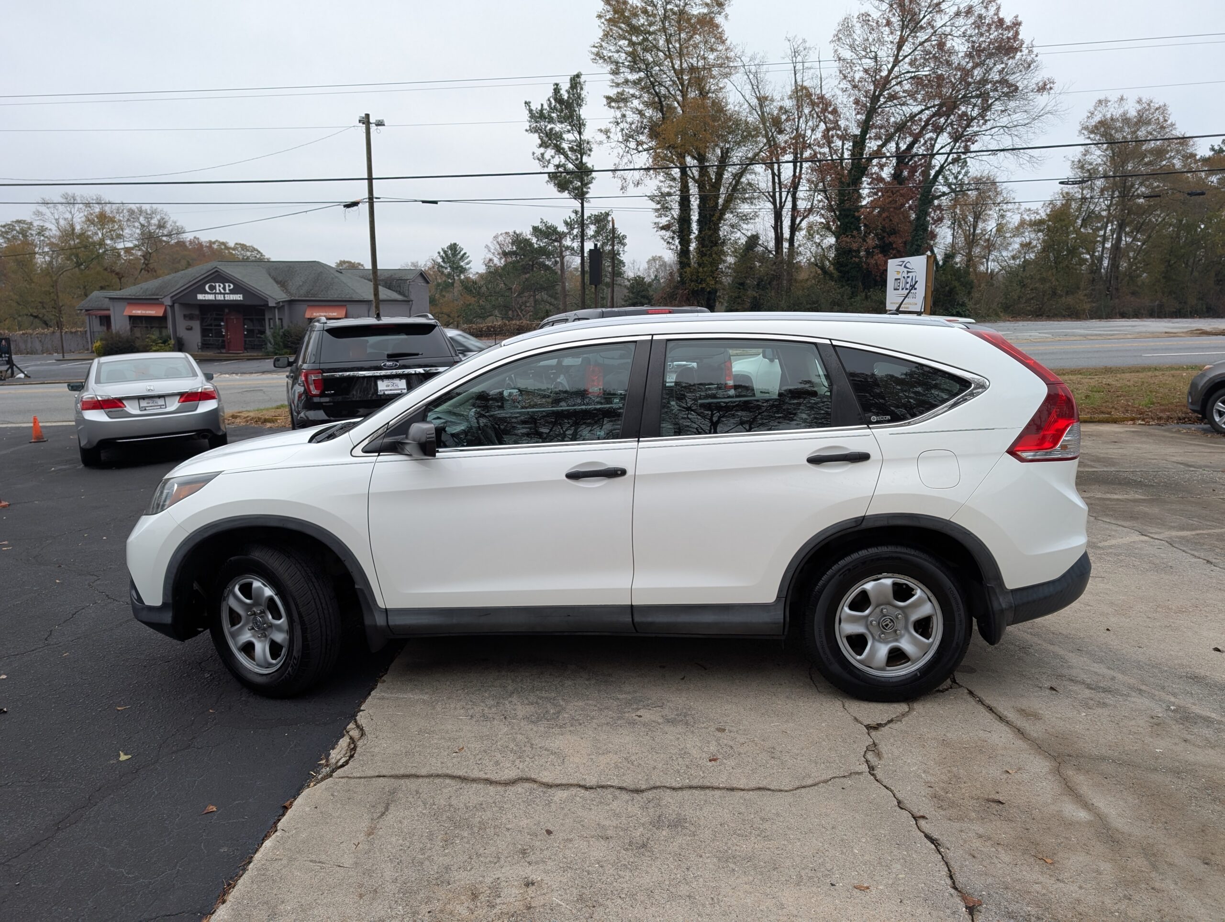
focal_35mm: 24
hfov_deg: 71.5
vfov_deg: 56.9
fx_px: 851
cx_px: 612
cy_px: 461
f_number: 1.68
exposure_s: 1/68.8
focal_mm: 6.9
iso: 23
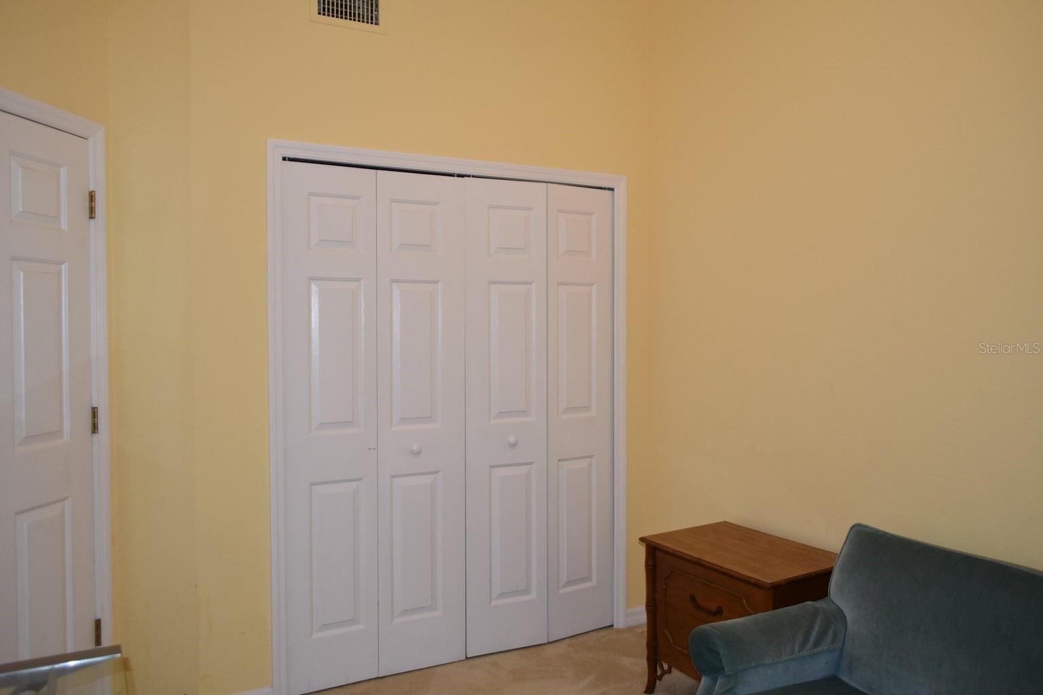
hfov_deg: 67.4
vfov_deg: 47.9
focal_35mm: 27
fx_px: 782
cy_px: 348
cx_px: 522
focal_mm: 18
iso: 640
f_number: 3.5
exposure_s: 1/60
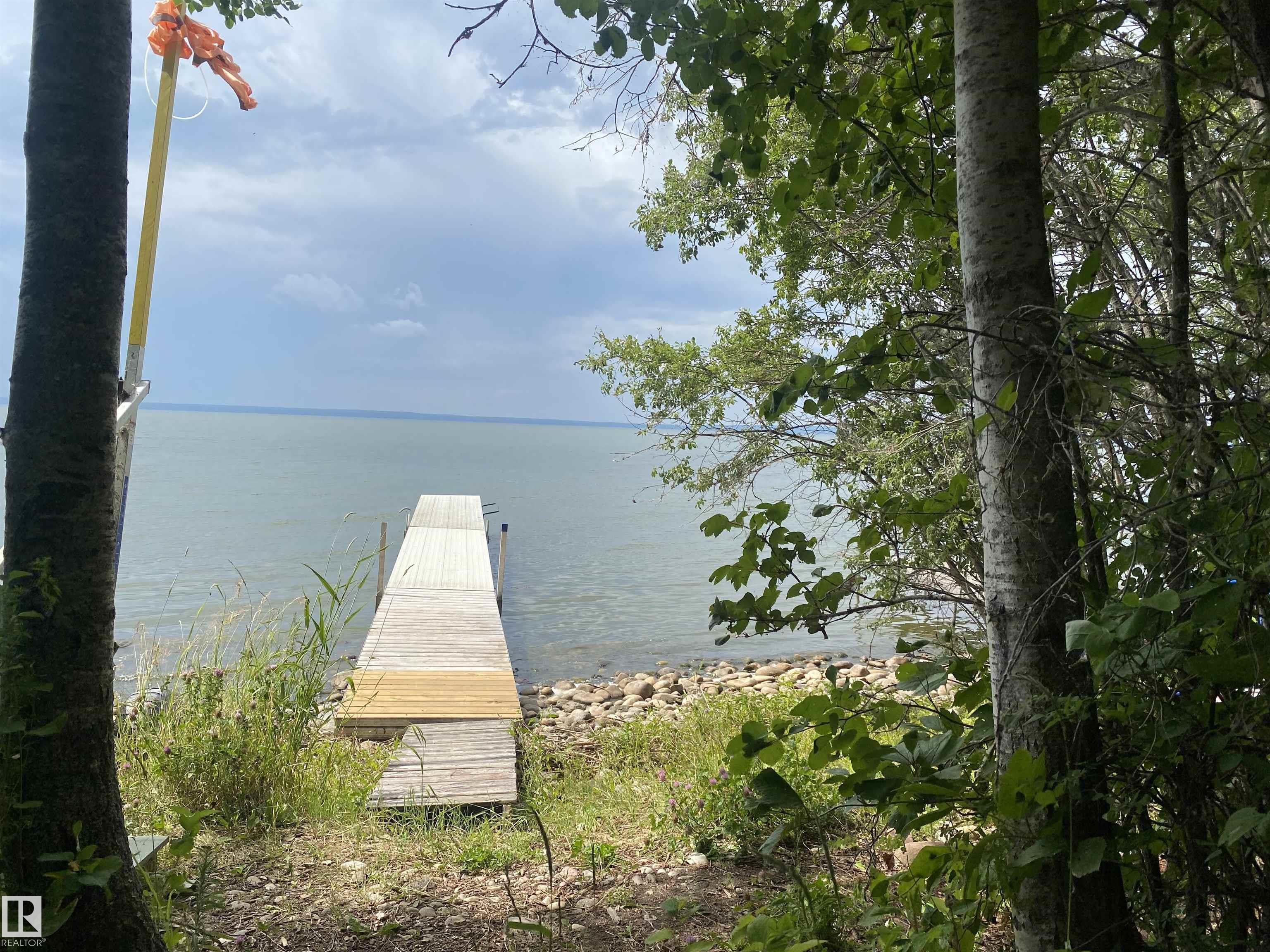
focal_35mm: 26
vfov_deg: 53.1
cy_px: 476
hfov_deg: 67.3
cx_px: 635
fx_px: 954
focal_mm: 4.25
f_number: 1.8
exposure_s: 1/2890
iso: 32
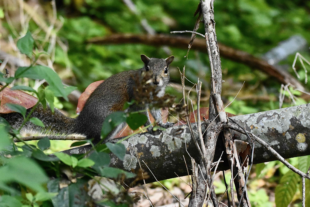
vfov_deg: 6.1
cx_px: 155
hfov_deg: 9.1
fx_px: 1937
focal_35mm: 225
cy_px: 104
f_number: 7.1
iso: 5000
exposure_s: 1/3200
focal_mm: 150
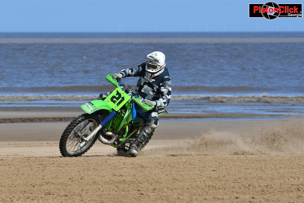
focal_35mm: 300
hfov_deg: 6.9
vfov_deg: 4.6
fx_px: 2533
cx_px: 152
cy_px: 102
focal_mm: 200
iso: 320
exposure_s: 1/1250
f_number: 9
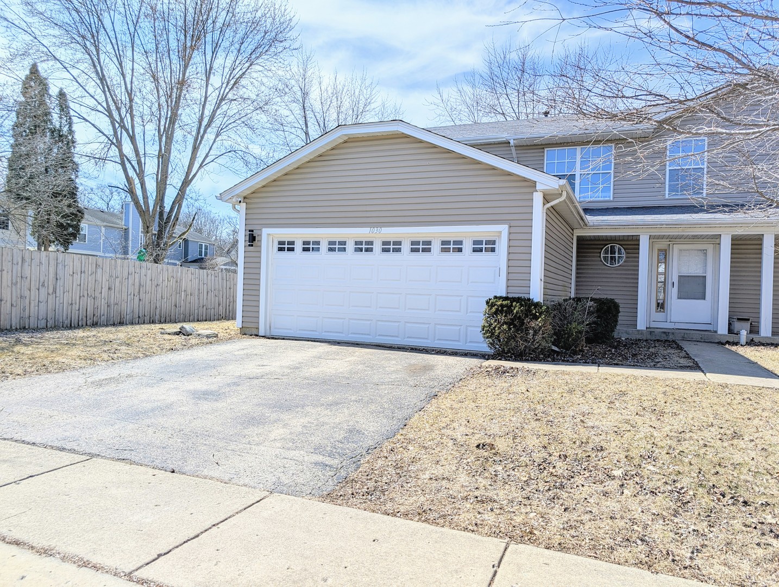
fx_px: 541
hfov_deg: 71.5
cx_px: 390
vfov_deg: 56.9
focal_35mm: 24
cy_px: 294
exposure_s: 1/1212
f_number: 1.68
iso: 19
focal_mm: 6.9
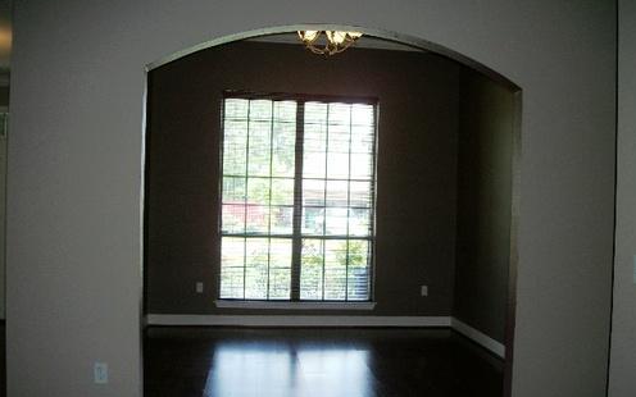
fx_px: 607
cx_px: 326
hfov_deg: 55.3
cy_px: 236
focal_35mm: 35
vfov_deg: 36.2
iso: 80
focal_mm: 5.7
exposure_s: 1/100
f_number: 2.9
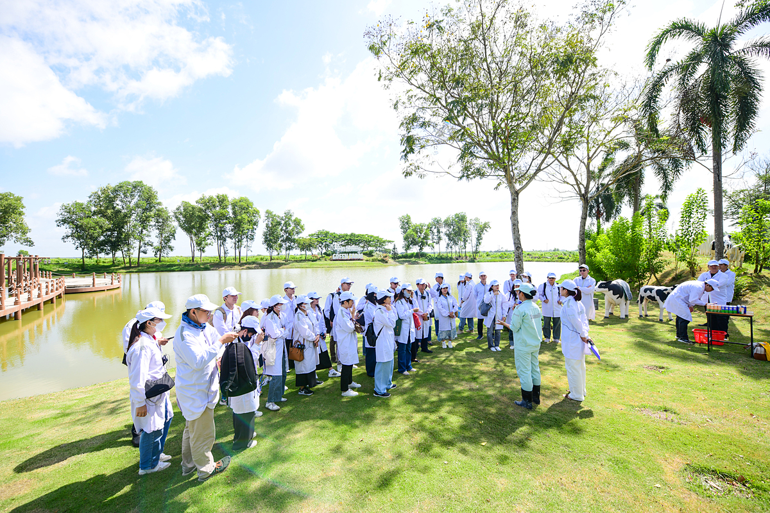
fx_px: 299
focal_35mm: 14
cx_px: 385
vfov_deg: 81.2
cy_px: 256
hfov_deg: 104.3
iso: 200
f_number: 4.5
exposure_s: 1/640
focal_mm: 14
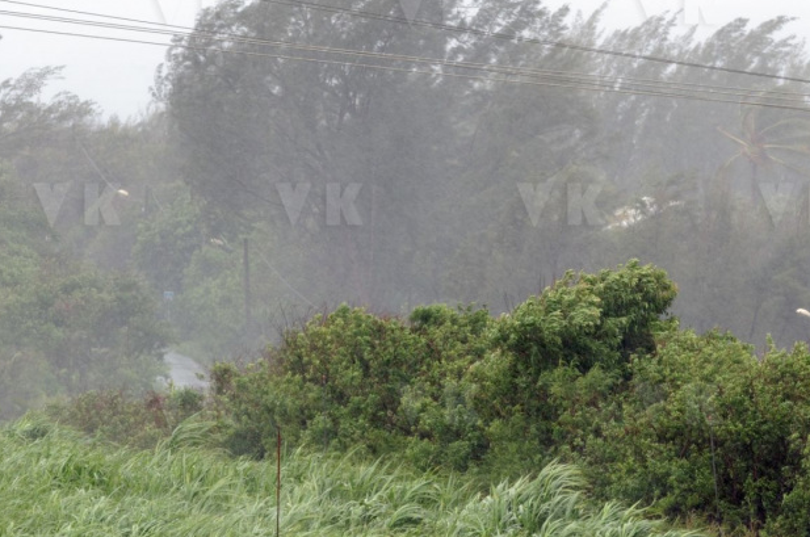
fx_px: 8737
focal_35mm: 389
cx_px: 436
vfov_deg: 3.5
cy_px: 244
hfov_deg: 5.3
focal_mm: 200
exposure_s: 1/200
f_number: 9
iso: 400
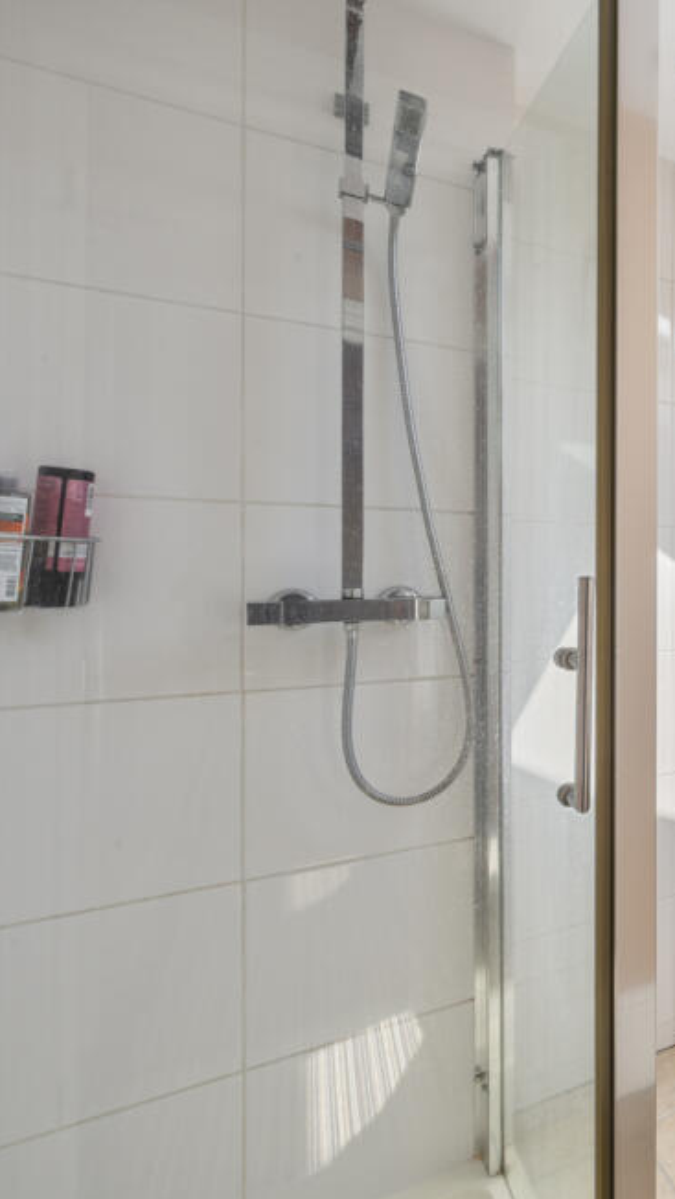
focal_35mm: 23
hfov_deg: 35.2
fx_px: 731
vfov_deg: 78.7
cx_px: 864
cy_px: 595
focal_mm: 14
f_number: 16
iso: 200
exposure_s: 1/13
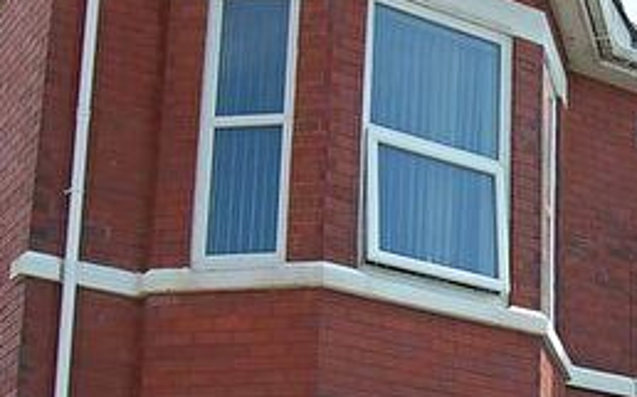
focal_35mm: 95
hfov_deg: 21.0
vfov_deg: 13.4
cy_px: 429
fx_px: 1655
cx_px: 644
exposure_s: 1/250
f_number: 8
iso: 200
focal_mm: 23
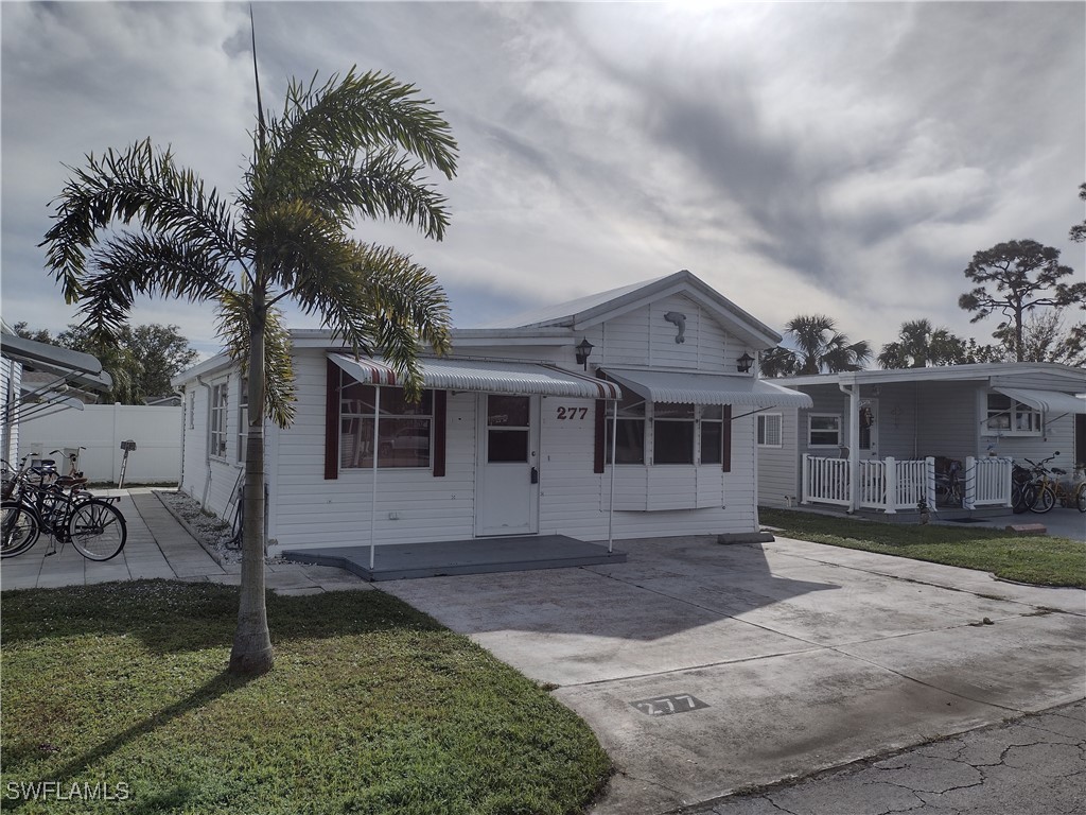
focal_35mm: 27
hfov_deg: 65.3
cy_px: 408
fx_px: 847
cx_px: 543
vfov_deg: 51.4
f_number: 1.7
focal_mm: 4.71
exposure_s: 1/7375
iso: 100
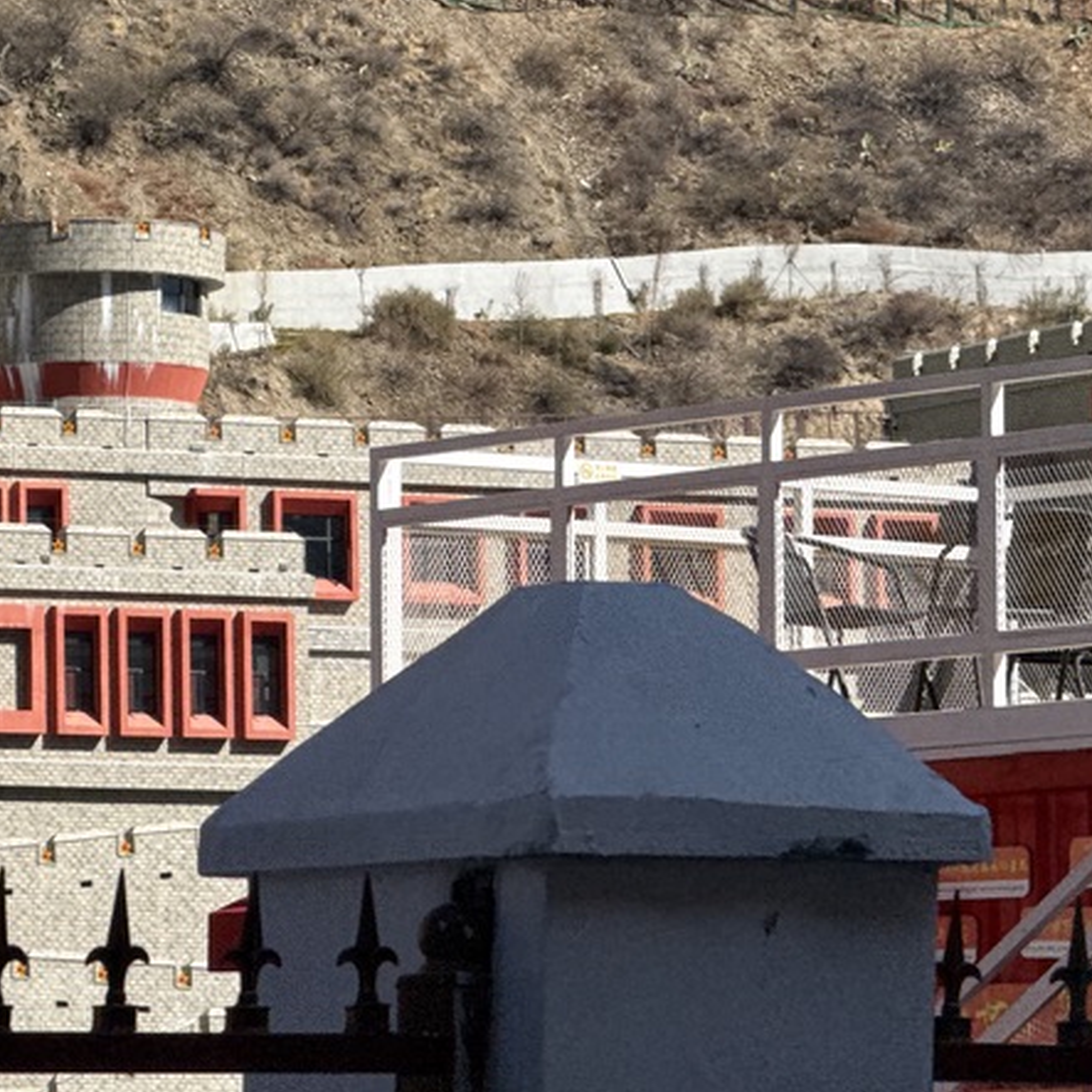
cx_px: -64
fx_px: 8744
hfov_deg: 7.1
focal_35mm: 245
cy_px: 288
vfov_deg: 7.1
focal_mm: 15.66
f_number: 2.8
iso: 50
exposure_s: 1/1368
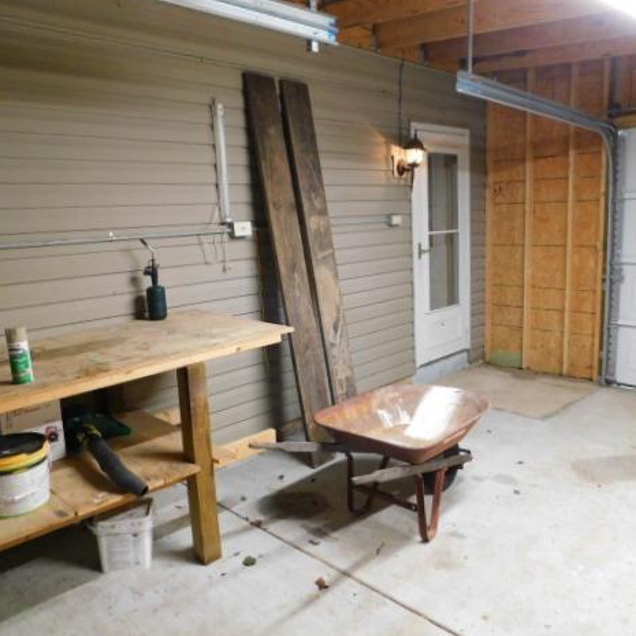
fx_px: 582
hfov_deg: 57.3
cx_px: 326
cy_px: 319
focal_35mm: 28
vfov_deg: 57.3
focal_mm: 4
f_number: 3
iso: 400
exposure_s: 1/13
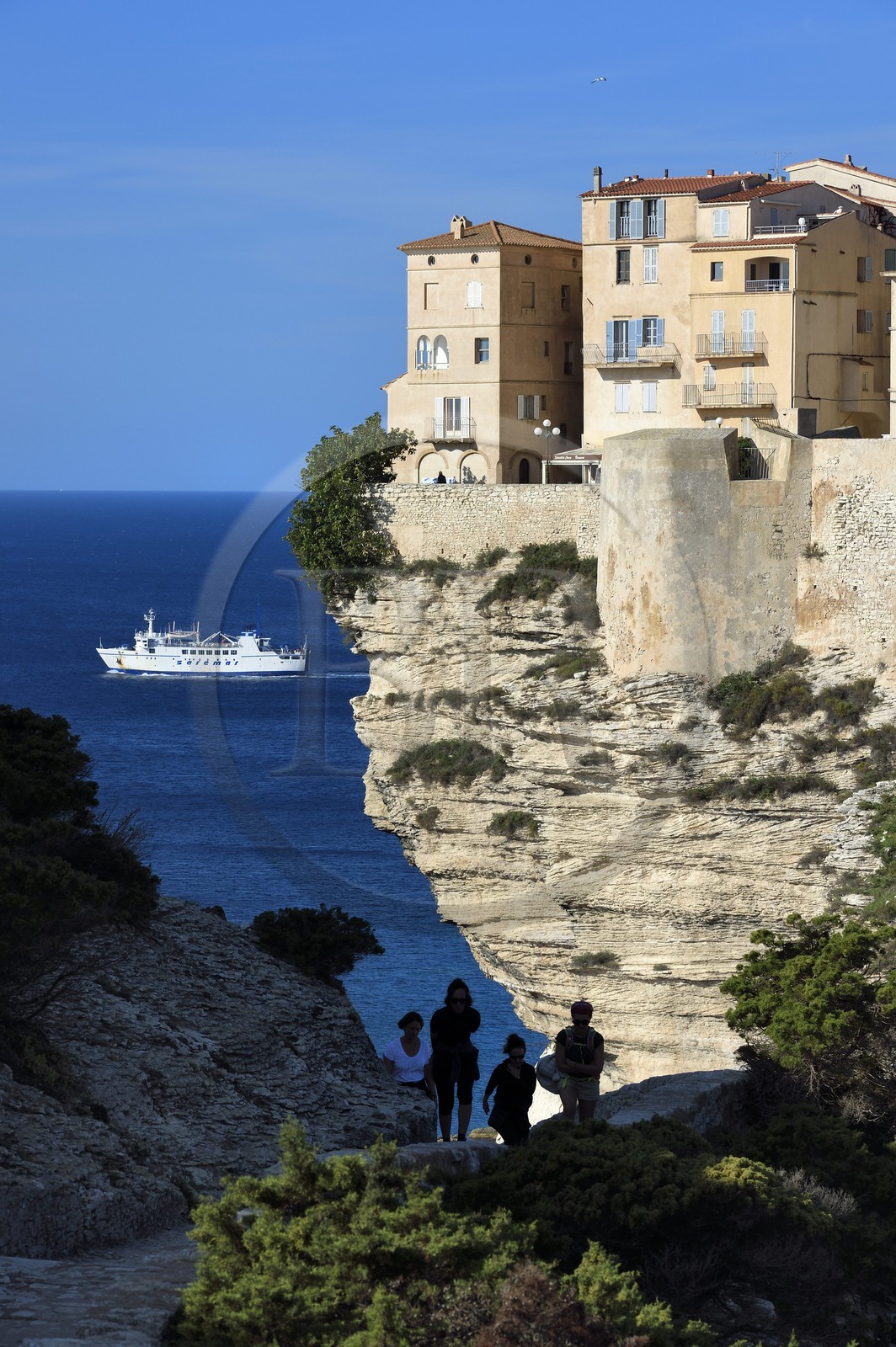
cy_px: 674
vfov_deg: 16.8
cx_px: 448
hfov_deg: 11.2
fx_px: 4562
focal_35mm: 122
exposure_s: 1/400
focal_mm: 122
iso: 200
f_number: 11
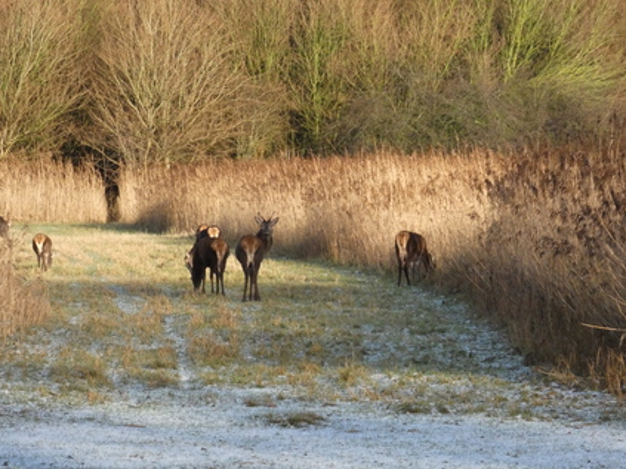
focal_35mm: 326
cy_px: 252
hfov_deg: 6.1
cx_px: 312
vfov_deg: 4.6
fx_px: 5894
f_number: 8
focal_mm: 53.8
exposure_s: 1/500
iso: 800
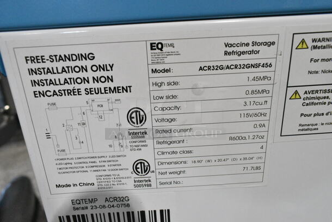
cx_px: 166
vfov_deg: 48.0
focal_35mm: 27
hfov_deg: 67.3
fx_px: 249
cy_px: 111
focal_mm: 18
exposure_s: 1/320
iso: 6400
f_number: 9
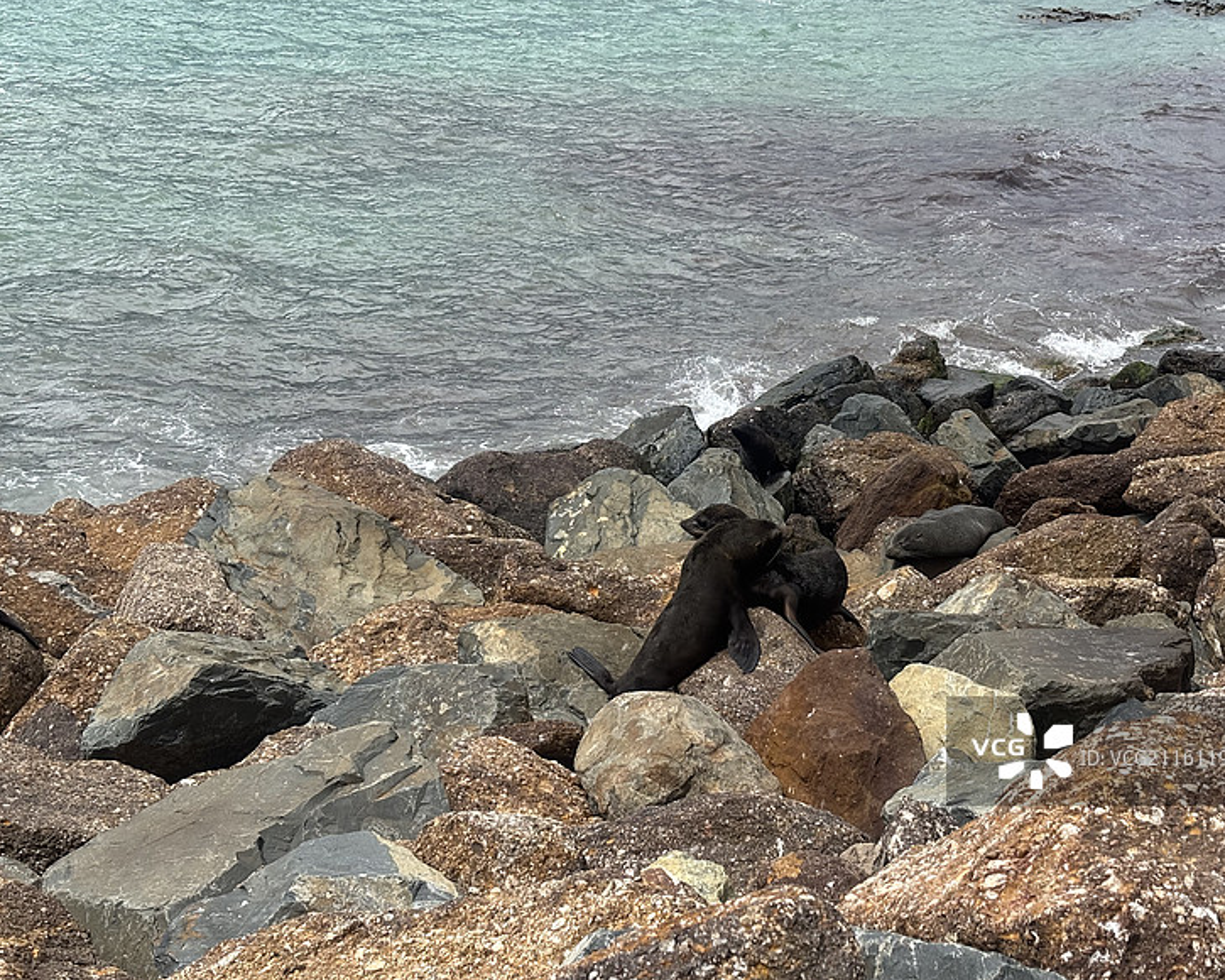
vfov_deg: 27.1
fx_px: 2030
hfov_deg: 33.6
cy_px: 485
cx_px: 647
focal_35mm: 56
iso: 40
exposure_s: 1/1984
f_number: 1.6
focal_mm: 5.96
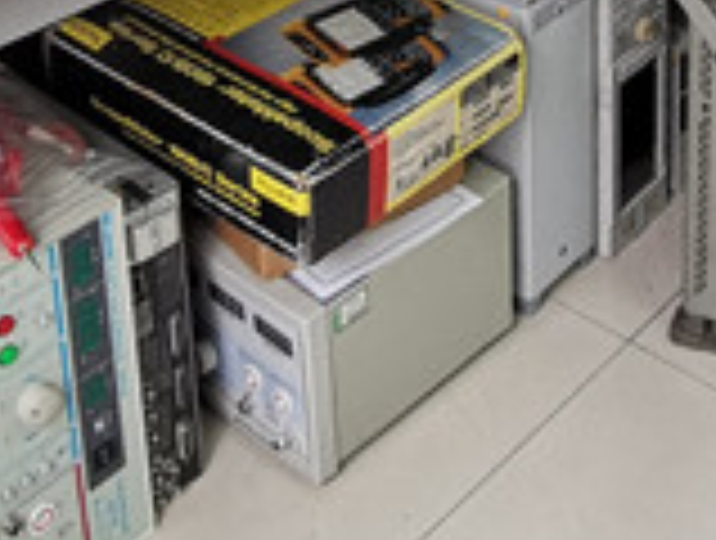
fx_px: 1327
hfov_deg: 29.5
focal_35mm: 64
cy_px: -387
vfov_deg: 18.7
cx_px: 581
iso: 250
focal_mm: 2.26
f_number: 2.2
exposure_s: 1/100
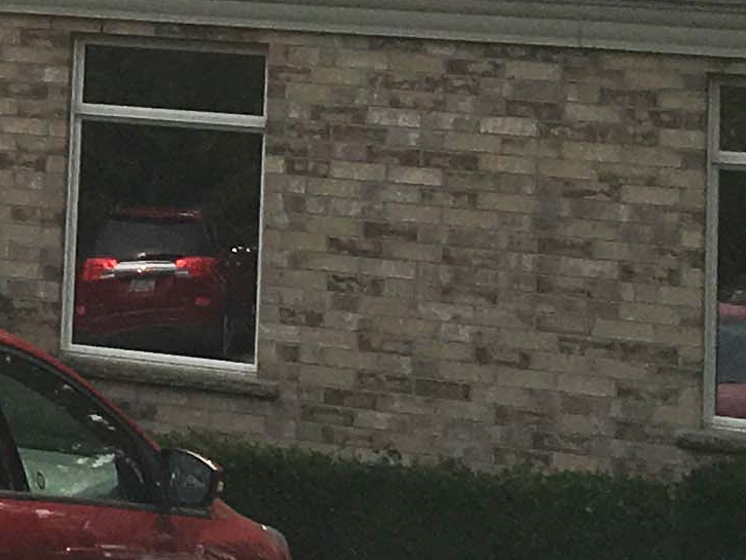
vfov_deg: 8.9
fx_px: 3471
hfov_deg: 11.3
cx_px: -636
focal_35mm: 161
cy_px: -399
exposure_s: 1/2481
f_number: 2.2
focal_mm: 4.15
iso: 25
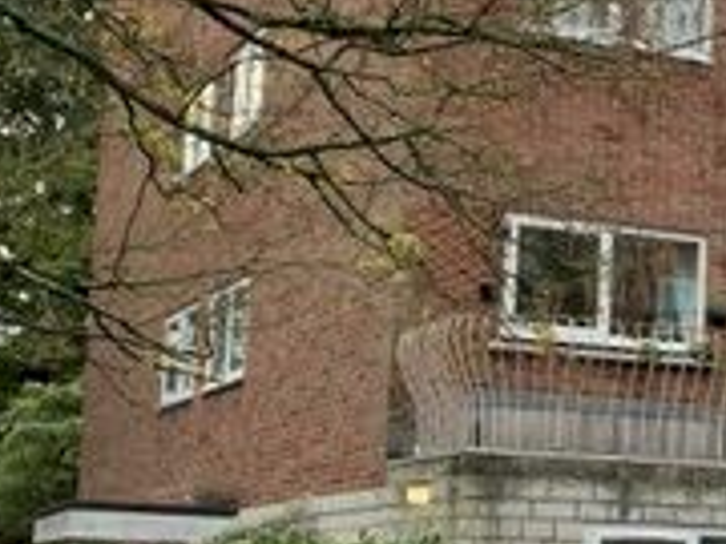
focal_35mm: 101
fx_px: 2118
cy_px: 397
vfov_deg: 14.6
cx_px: 1024
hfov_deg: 17.8
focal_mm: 4.25
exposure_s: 1/122
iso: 32
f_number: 1.8
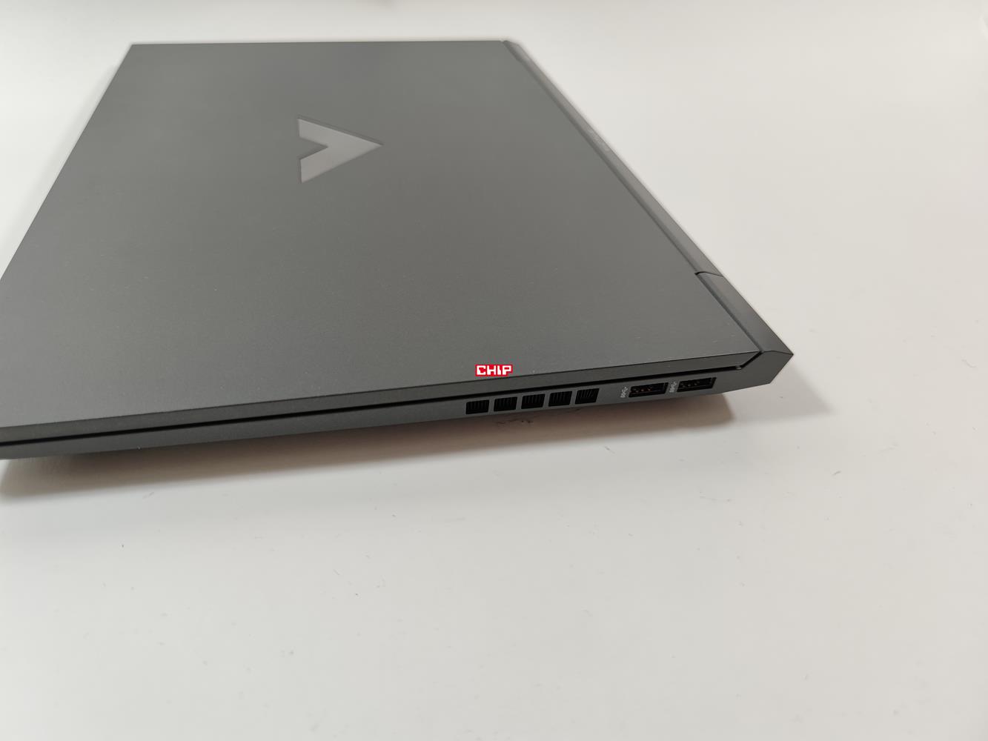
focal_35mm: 25
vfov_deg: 54.9
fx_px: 714
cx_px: 494
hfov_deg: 69.4
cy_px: 370
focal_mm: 6.78
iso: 69
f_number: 1.85
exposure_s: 1/100
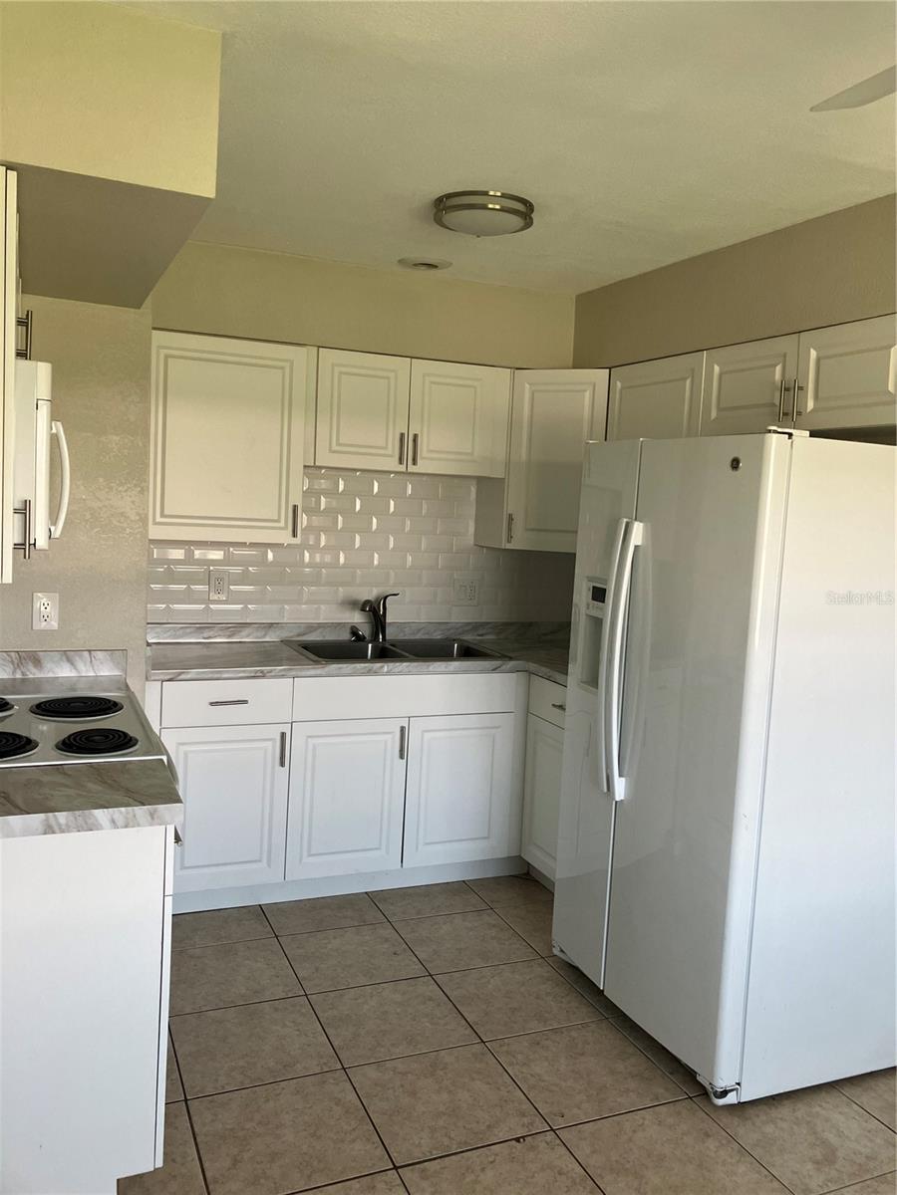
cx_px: 448
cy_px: 598
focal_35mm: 28
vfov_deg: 63.4
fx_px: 967
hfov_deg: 49.7
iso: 80
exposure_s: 1/107
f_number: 1.8
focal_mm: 3.99
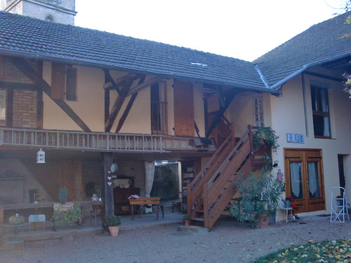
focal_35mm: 38
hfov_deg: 49.0
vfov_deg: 37.7
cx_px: 176
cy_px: 132
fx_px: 385
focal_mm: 6.66
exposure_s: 1/60
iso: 160
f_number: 3.9
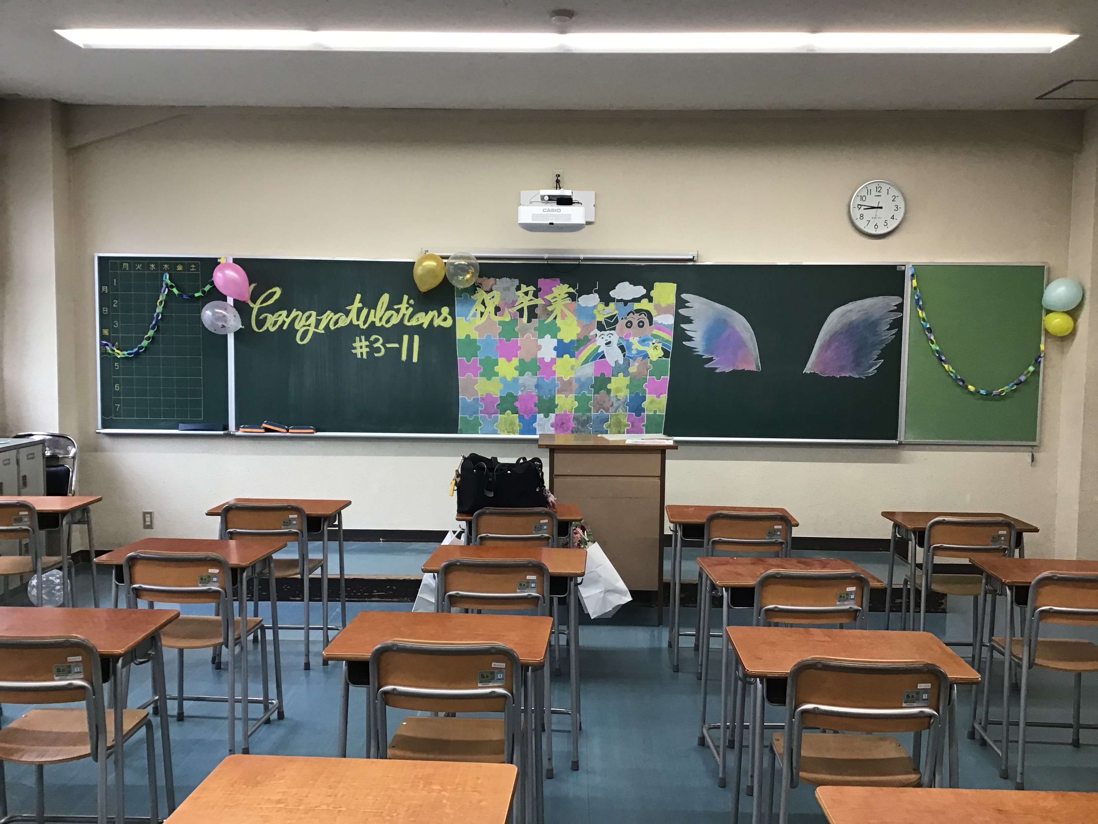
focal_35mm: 31
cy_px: 412
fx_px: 983
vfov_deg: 45.4
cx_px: 549
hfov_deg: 58.4
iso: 40
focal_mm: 3.3
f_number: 2.4
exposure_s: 1/30
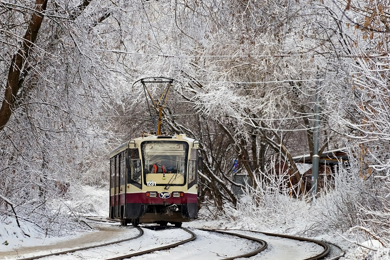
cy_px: 138
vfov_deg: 8.6
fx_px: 1722
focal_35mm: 159
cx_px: 188
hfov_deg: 12.9
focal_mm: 90
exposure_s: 1/500
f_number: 5.6
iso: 400
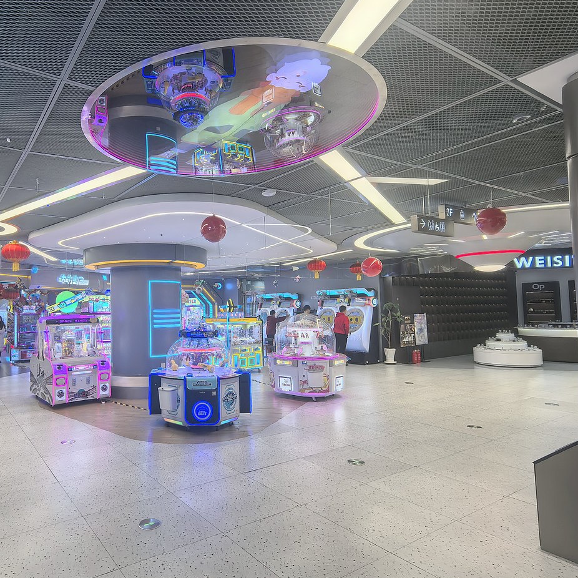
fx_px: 416
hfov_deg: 67.4
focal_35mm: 22
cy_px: 287
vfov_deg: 69.6
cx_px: 185
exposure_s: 1/100
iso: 64
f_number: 2.2
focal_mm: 1.95
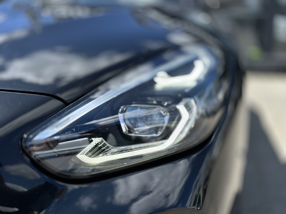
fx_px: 397
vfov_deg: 30.3
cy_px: 107
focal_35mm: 48
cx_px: 143
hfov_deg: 39.7
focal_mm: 6.86
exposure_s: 1/4184
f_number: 1.78
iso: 100
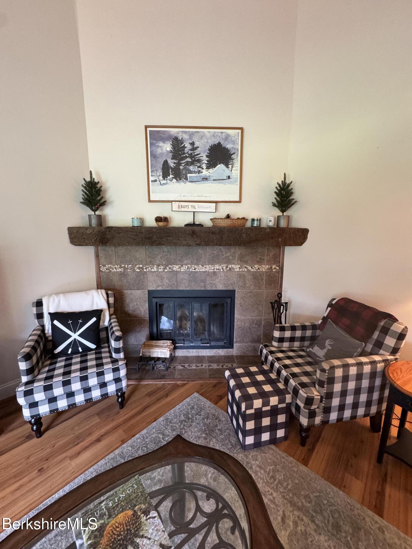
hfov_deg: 85.7
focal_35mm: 14
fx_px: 222
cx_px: 206
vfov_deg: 102.1
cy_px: 274
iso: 500
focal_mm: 2.22
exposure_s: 1/60
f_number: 2.2
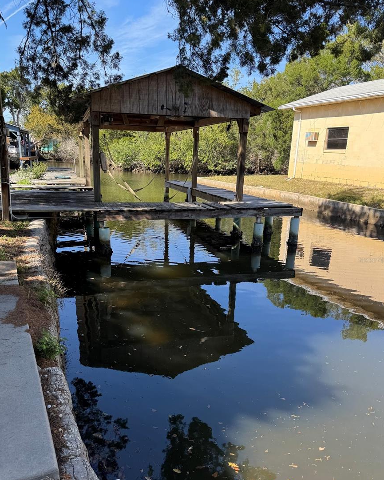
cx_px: 190
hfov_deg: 54.9
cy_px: 260
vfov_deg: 65.9
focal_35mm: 26
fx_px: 369
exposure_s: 1/938
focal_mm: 6.76
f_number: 1.78
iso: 80
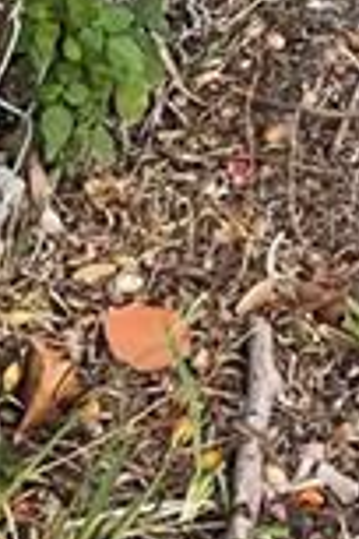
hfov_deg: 6.6
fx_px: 3051
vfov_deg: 8.7
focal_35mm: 204
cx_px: 567
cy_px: -958
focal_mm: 5.1
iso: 32
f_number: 1.6
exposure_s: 1/1067
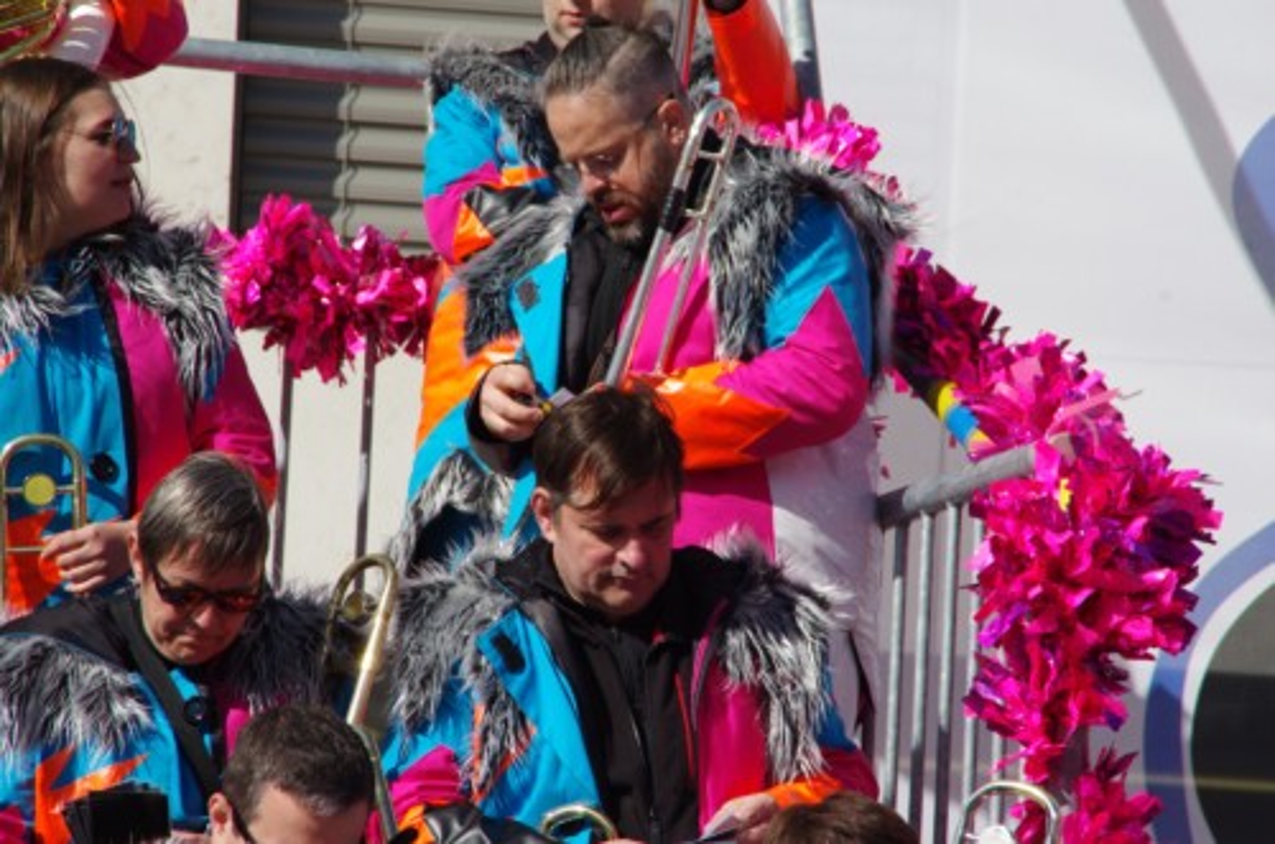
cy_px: 422
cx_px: 638
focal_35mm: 300
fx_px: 10601
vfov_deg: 4.6
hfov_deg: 6.9
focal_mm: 200
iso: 200
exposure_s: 1/400
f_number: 11
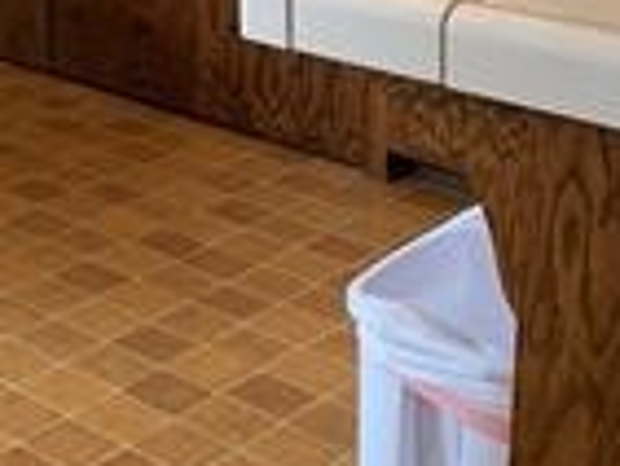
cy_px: -152
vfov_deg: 16.7
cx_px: -171
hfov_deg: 21.4
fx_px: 1488
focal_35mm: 83
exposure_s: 1/60
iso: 50
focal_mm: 4.25
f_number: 1.8
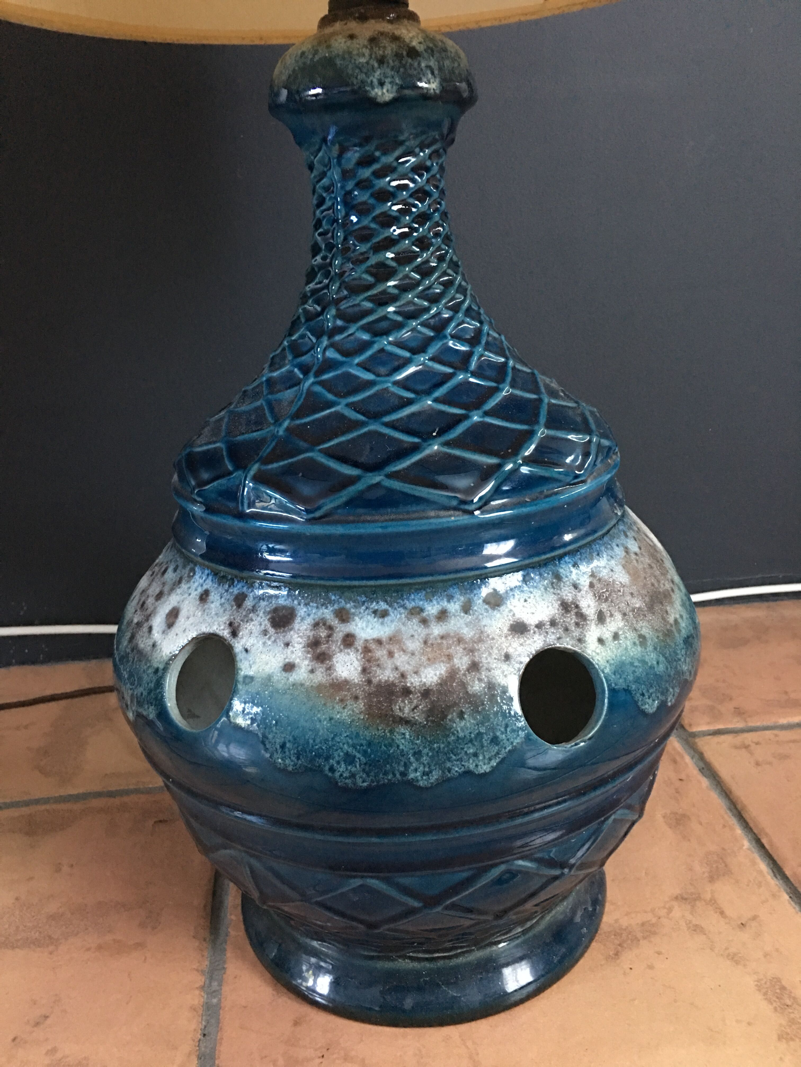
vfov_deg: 61.7
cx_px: 400
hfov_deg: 48.2
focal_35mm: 29
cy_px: 534
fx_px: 895
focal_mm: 4.15
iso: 160
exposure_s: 1/8
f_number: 2.2
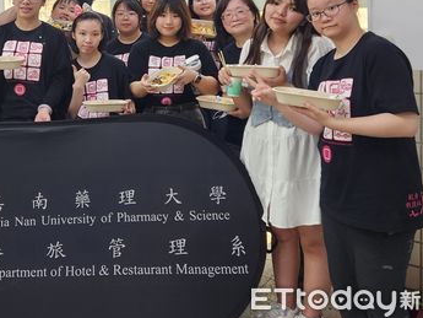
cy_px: 48
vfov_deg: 34.5
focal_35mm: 40
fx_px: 489
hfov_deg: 45.2
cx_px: 107
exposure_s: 1/120
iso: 200
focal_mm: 5.4
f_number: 1.8
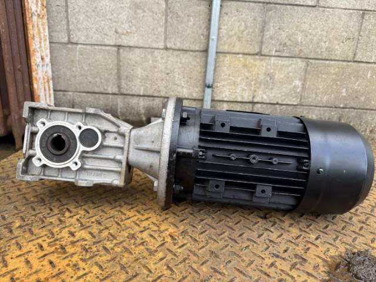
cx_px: 188
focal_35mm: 24
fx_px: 261
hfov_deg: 71.6
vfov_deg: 56.8
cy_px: 141
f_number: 1.78
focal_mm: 6.76
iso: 64
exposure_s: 1/267
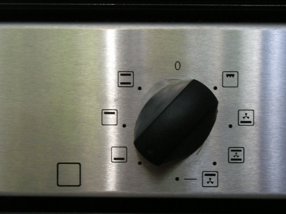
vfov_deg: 14.1
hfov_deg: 18.7
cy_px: 107
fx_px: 868
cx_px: 143
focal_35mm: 105
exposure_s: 1/34.8
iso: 400
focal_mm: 17.1
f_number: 4.7
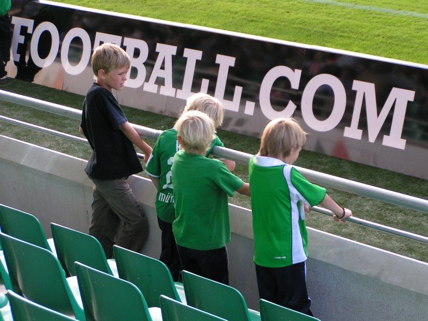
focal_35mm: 114
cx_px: 214
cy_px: 160
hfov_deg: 17.3
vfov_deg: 13.0
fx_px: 1410
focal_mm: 17.4
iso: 125
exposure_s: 1/125
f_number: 3.5
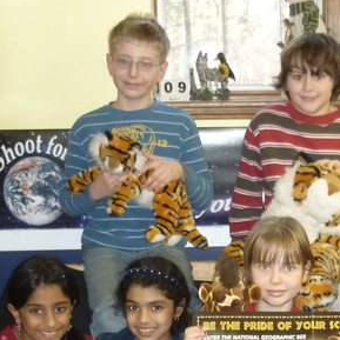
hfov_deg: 18.2
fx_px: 1045
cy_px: 269
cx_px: 300
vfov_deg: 18.3
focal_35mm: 94
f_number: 2.8
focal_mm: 5.5
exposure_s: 1/30
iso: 320
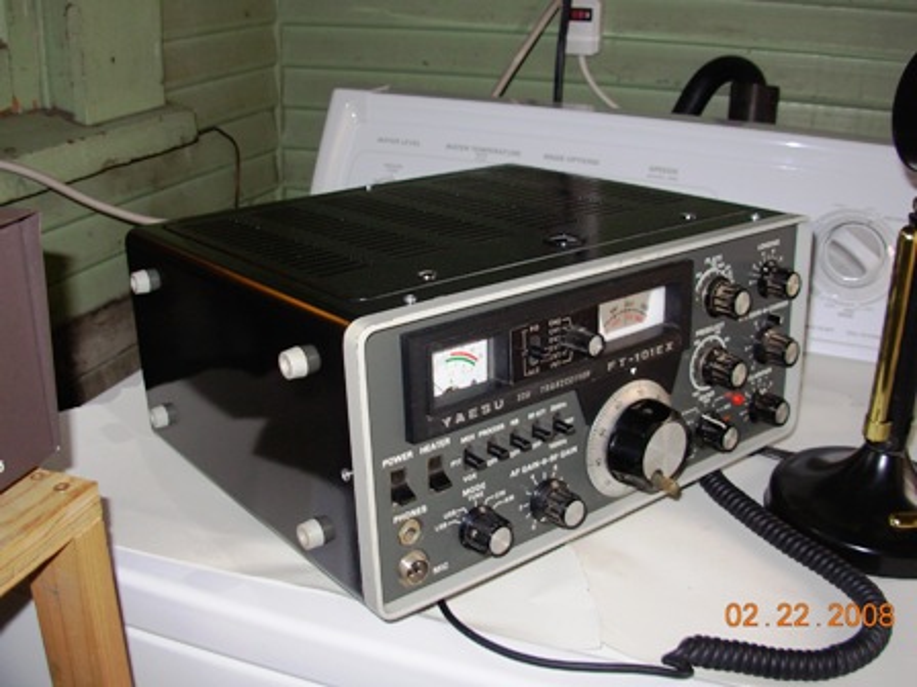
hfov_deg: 49.0
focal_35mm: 38
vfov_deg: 37.7
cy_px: 344
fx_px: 1007
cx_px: 458
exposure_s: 1/32
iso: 50
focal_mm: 6.3
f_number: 2.9
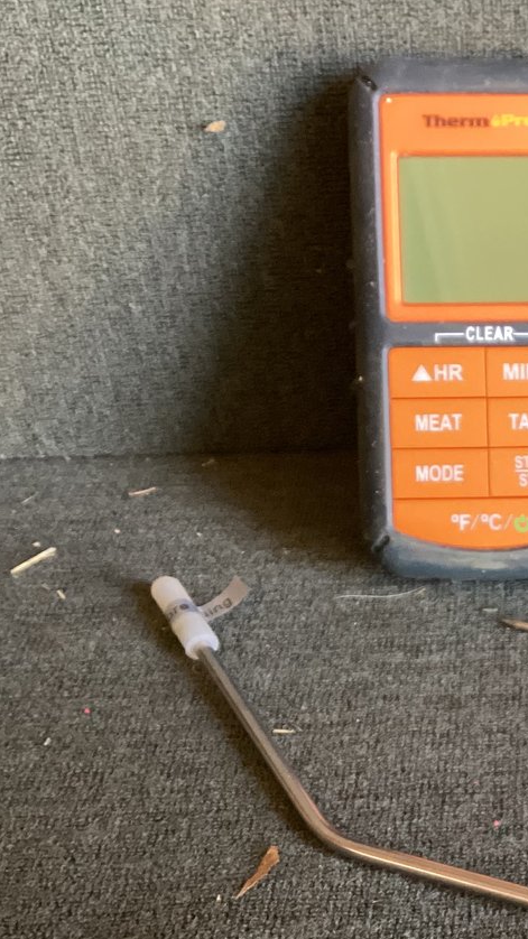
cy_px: 560
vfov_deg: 34.3
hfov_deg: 18.4
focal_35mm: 61
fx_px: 1519
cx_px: 682
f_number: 2.4
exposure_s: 1/50
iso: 320
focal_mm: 3.3
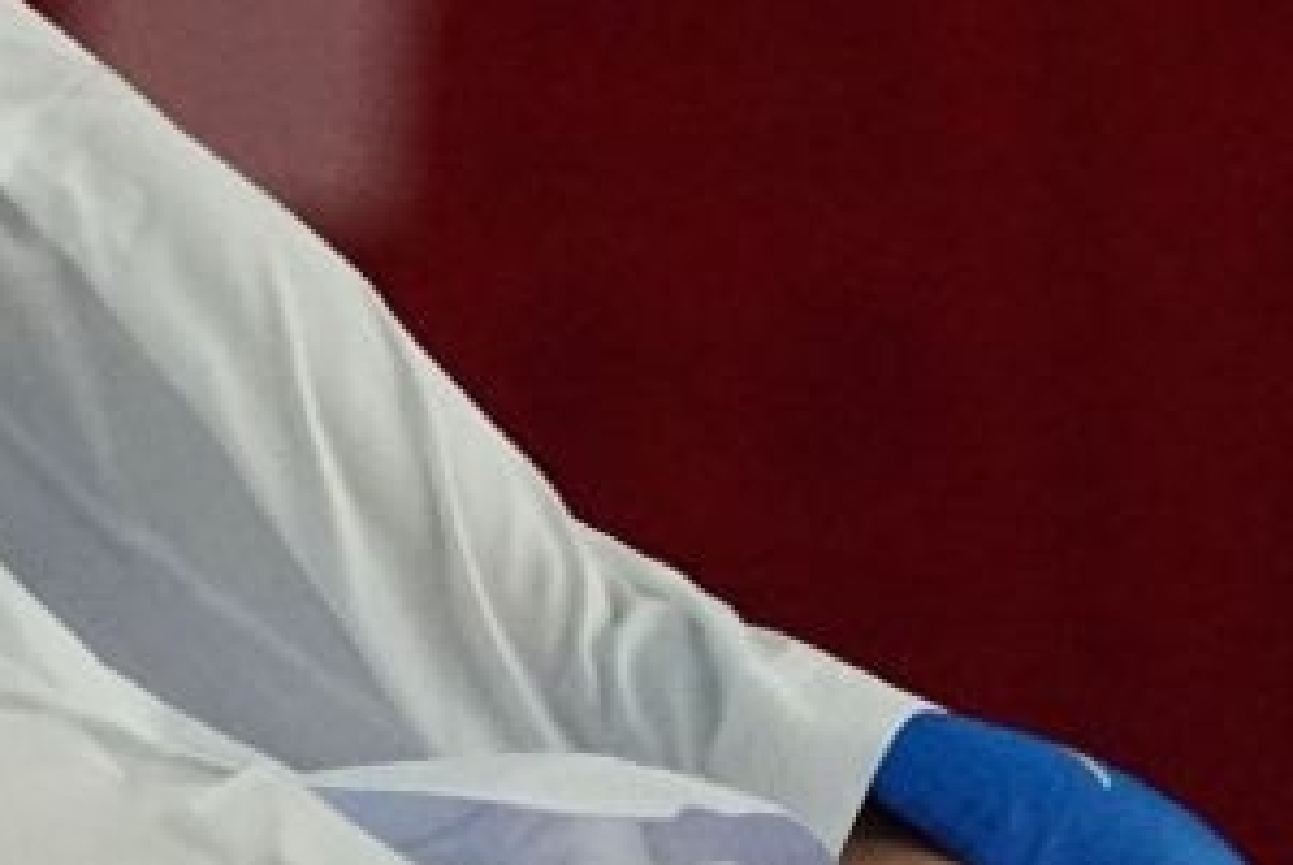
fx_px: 48642
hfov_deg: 1.5
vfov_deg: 1.0
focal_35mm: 1353
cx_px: 618
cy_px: 30
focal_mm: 150
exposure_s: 1/2000
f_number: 3.2
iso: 3200
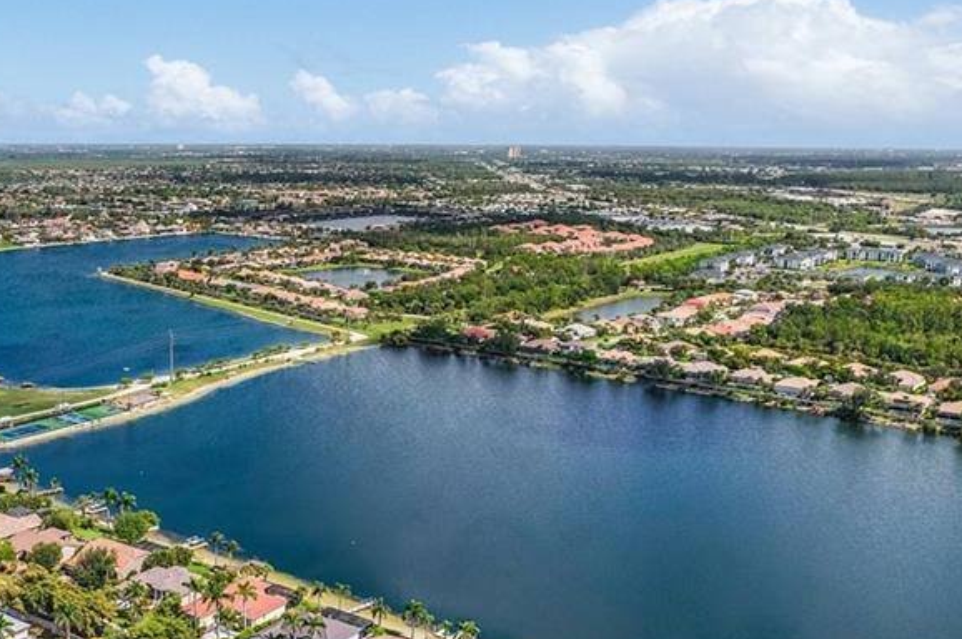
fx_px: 1041
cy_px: 399
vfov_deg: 34.0
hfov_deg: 47.4
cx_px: 216
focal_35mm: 39
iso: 120
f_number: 2.8
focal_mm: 8.38
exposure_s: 1/2000
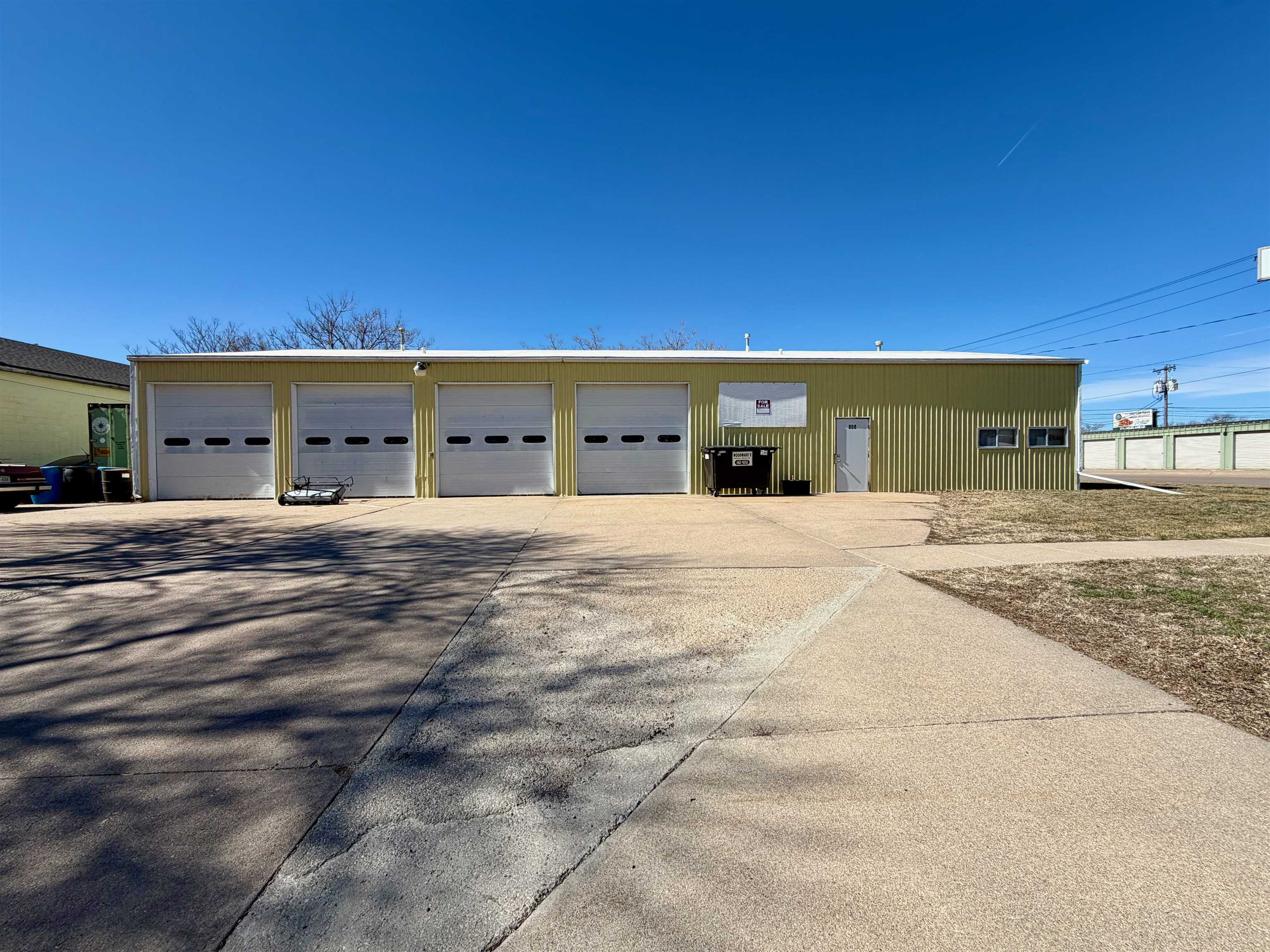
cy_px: 476
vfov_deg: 85.7
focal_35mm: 14
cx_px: 635
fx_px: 514
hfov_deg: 102.1
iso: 25
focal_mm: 2.22
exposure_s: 1/955
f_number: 2.2
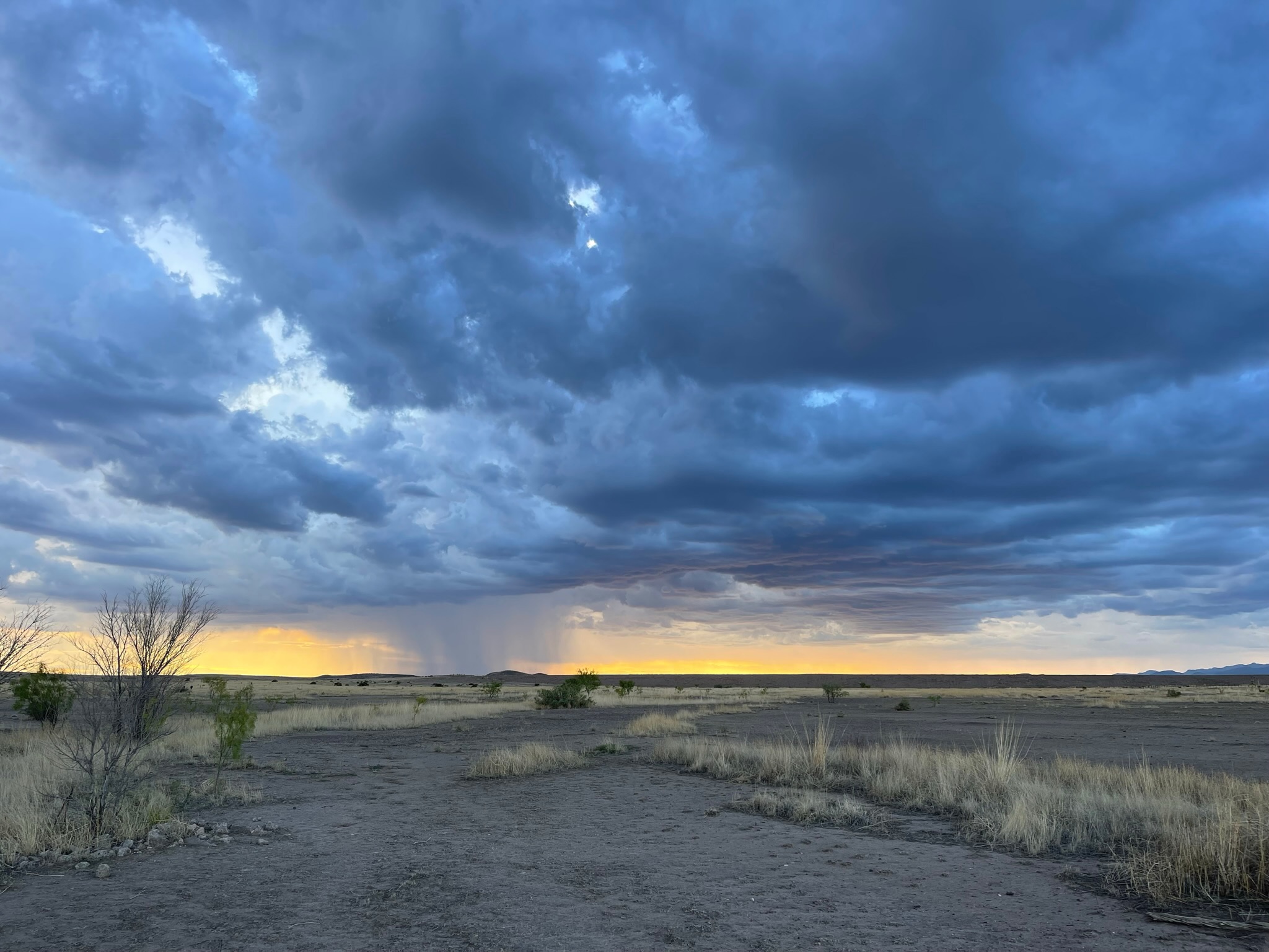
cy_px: 476
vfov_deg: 53.1
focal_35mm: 26
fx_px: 953
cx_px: 634
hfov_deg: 67.3
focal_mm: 5.1
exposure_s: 1/183
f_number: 1.6
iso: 32
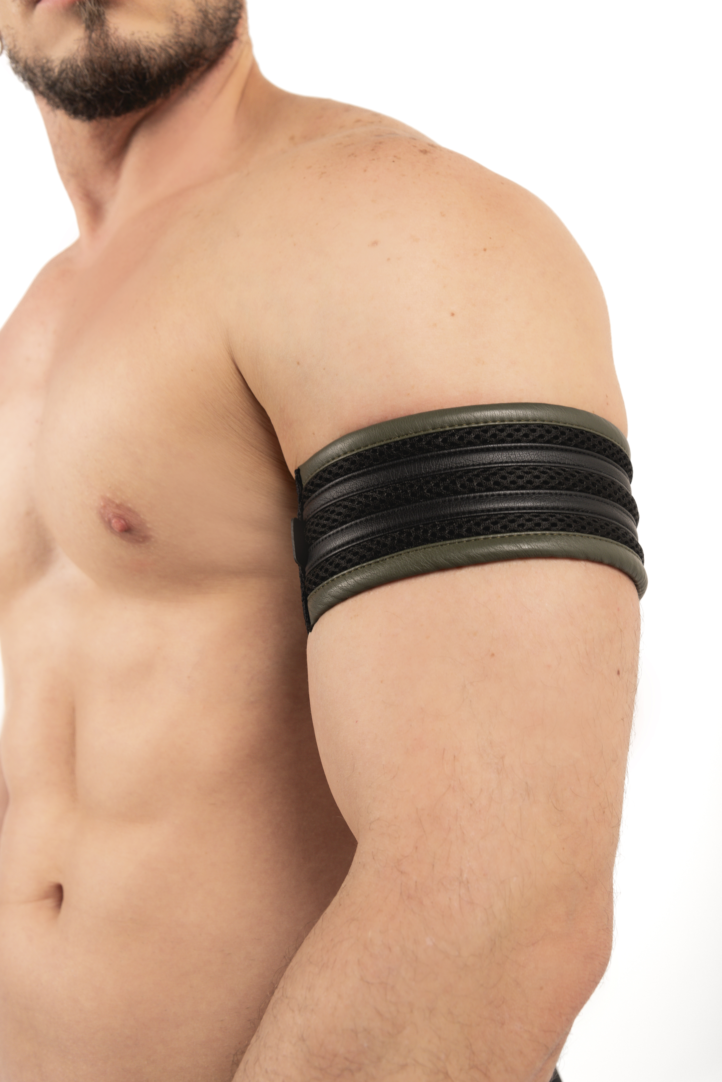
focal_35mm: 38
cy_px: 541
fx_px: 1142
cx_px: 361
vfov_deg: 50.7
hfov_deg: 35.1
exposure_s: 1/160
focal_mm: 38
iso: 320
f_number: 5.6
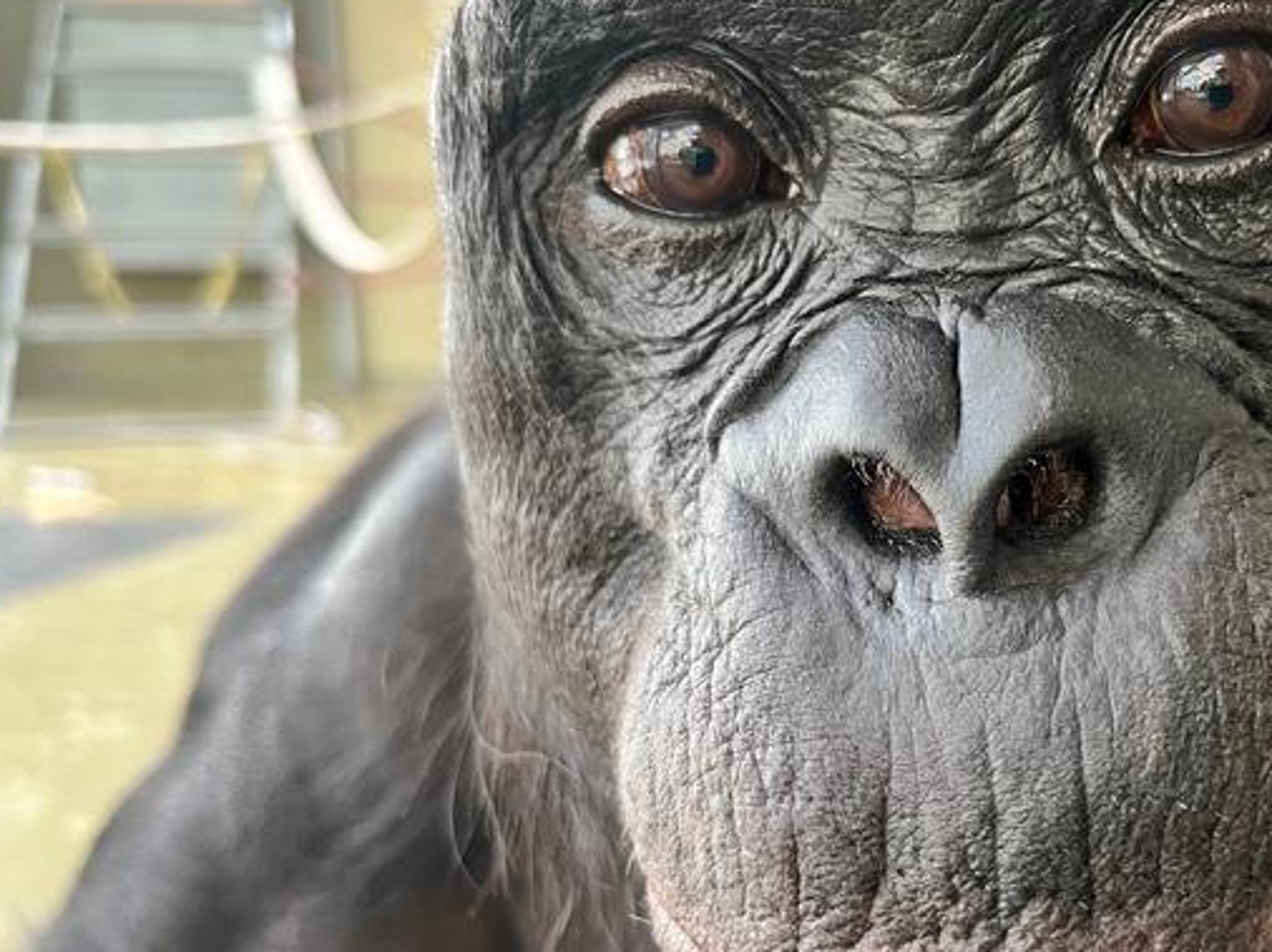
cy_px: 506
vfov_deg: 39.6
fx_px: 1322
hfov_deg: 50.5
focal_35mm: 36
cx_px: 842
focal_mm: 5.1
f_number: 1.6
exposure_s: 1/60
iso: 320
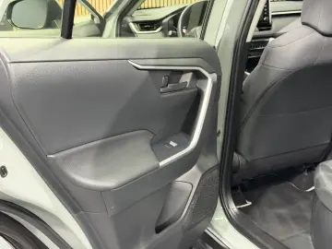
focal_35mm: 48
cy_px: 124
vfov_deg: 30.3
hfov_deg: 39.7
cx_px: 166
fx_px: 460
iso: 500
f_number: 1.78
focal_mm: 6.76
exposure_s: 1/25
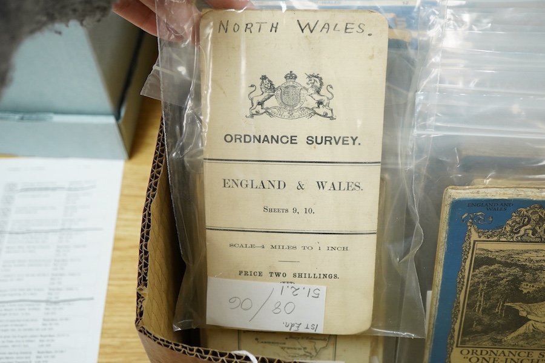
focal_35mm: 45
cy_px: 182
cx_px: 272
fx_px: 681
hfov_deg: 43.6
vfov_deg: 29.9
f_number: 8
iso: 1250
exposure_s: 1/125
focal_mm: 30
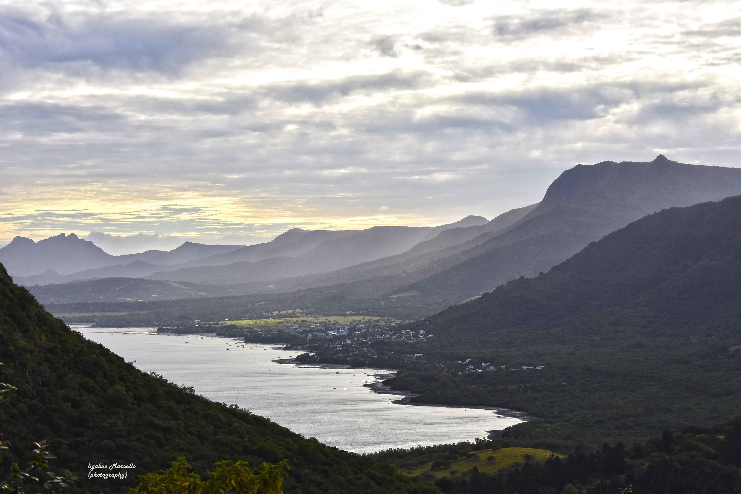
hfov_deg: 26.0
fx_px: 1605
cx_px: 370
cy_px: 247
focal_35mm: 78
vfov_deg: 17.5
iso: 400
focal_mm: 52
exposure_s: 1/640
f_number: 13
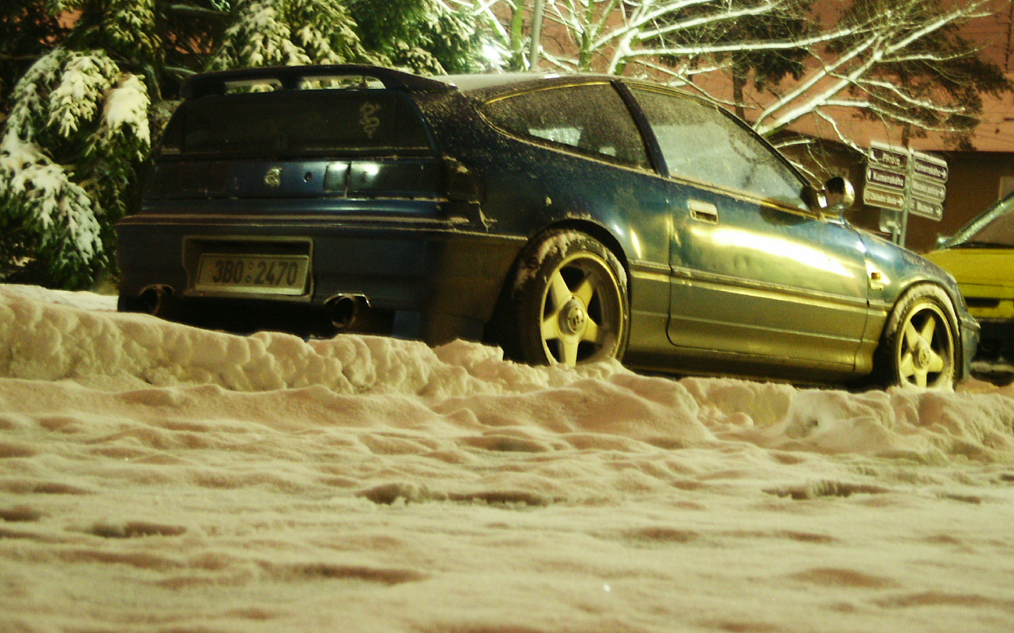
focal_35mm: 82
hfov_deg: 25.2
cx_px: 509
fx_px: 2266
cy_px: 270
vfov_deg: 15.9
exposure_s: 4
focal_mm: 15.33
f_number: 3.6
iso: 320
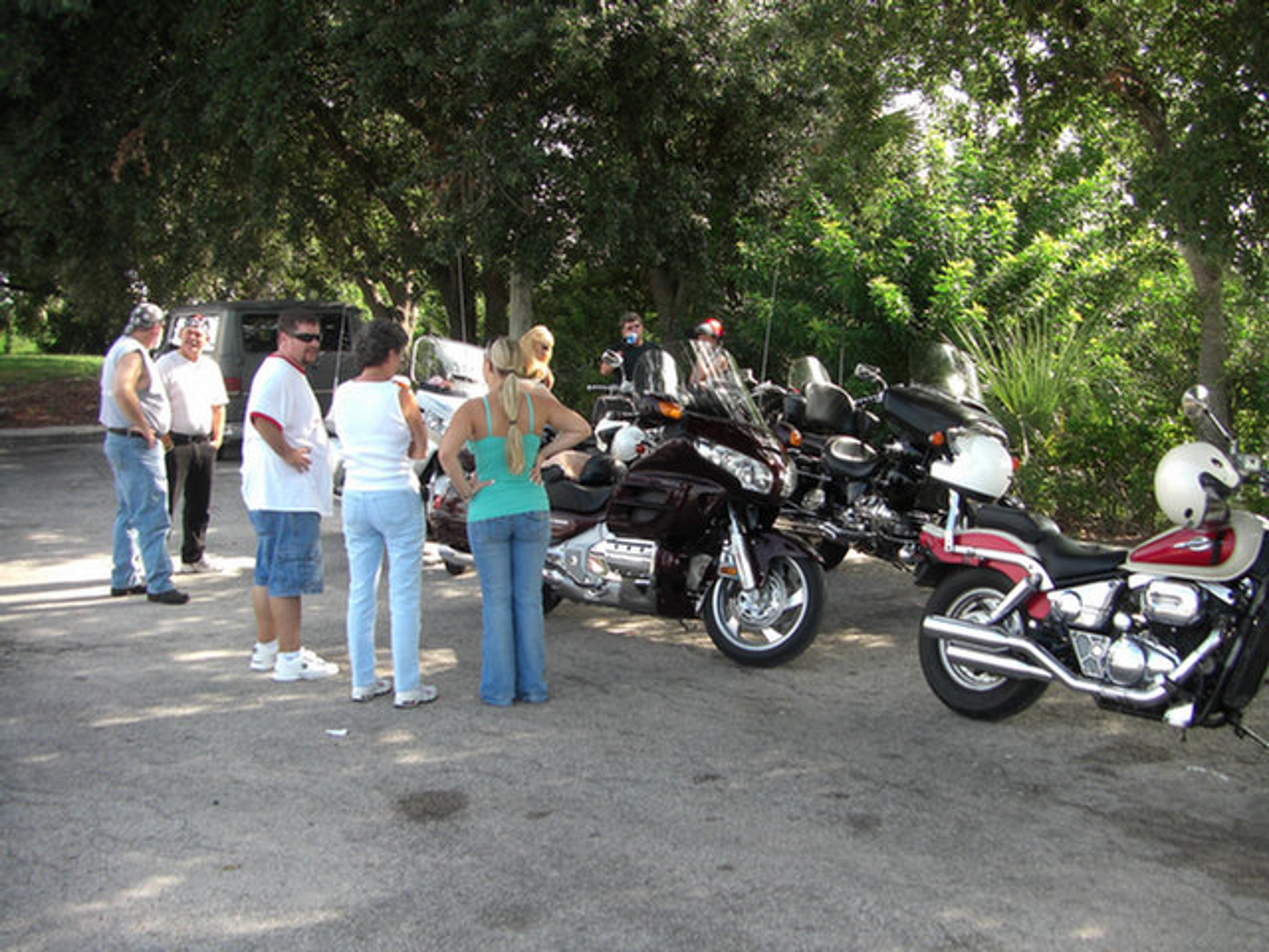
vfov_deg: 37.7
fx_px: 1393
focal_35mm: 38
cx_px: 634
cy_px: 476
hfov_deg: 49.0
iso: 64
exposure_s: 1/100
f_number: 3.4
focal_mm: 6.3
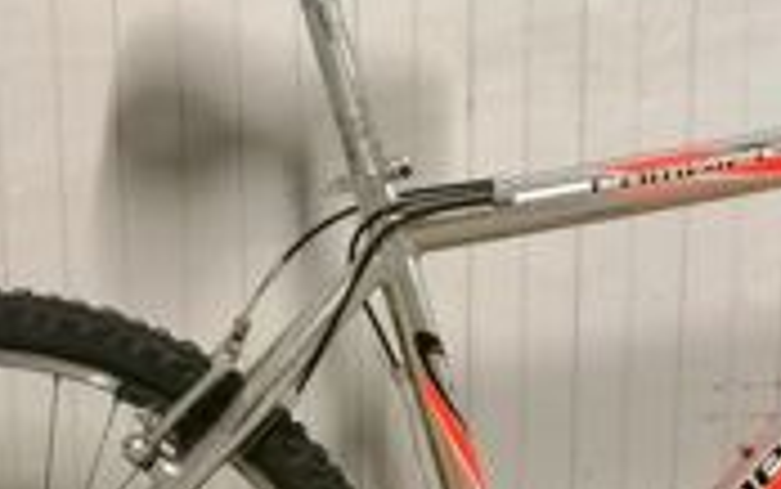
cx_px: 606
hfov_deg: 25.7
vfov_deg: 16.5
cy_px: 319
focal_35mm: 79
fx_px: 1683
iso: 640
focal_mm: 3.95
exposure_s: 1/20
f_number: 1.8
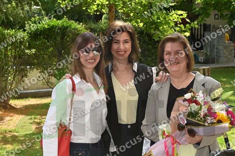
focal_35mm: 76
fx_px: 496
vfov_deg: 17.9
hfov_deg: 26.7
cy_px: 78
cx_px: 118
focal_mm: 76
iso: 640
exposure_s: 1/200
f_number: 13
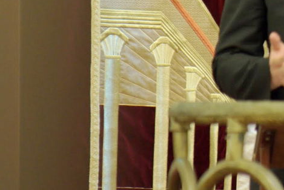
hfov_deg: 3.4
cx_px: 375
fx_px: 4758
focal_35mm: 603
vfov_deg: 2.3
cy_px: -61
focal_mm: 135
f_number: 2.8
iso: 800
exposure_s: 1/40
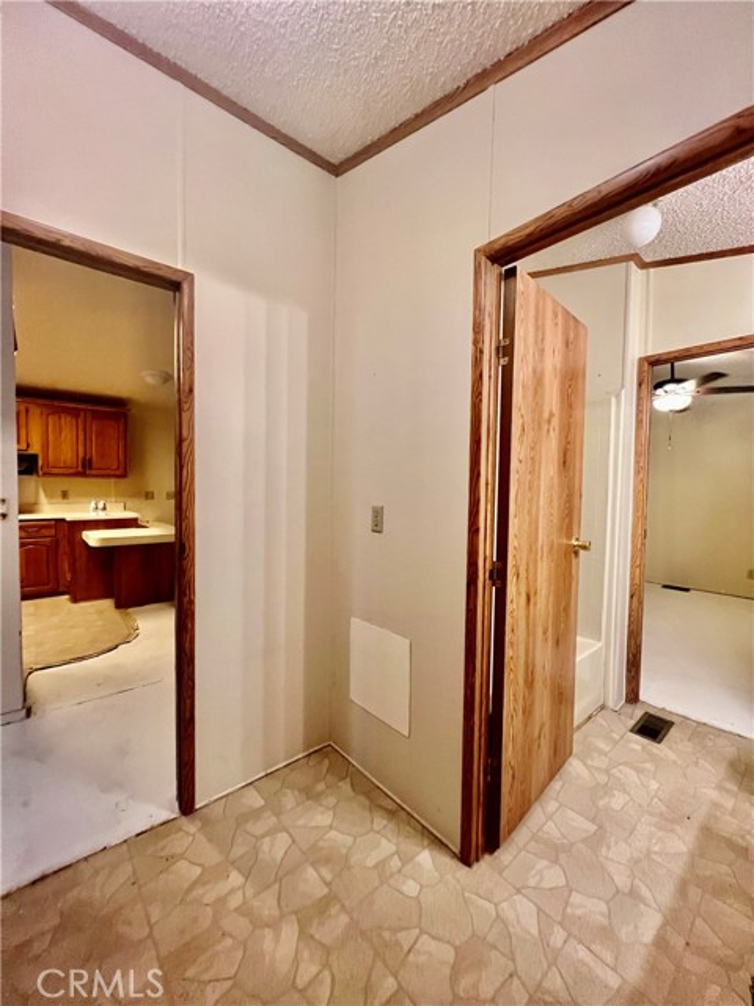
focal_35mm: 13
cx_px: 377
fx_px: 378
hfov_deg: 89.9
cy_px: 503
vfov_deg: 106.2
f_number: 1.8
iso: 500
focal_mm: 1.57
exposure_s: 1/60
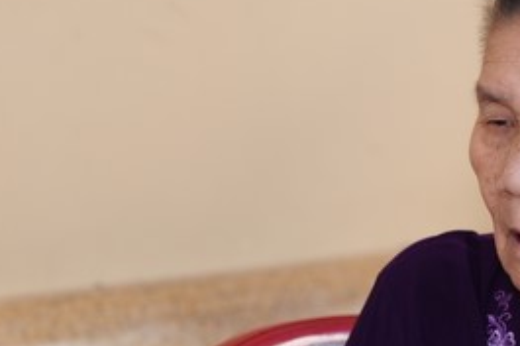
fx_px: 5309
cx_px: 404
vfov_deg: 3.7
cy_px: 270
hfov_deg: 5.6
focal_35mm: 368
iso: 500
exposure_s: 1/100
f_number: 4.5
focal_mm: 150
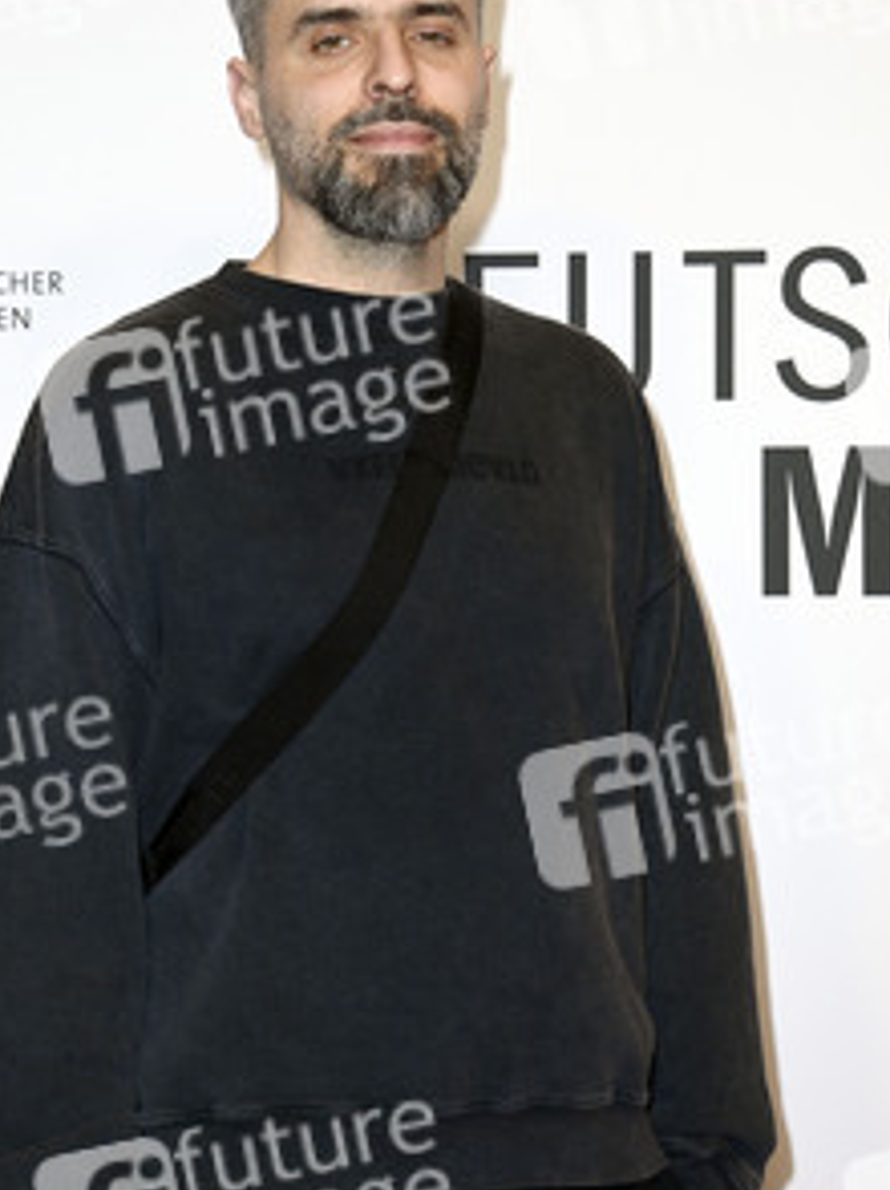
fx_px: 3502
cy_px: 591
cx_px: 360
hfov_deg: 14.5
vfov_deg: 19.3
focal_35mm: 102
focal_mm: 78
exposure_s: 1/250
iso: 800
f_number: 5.6
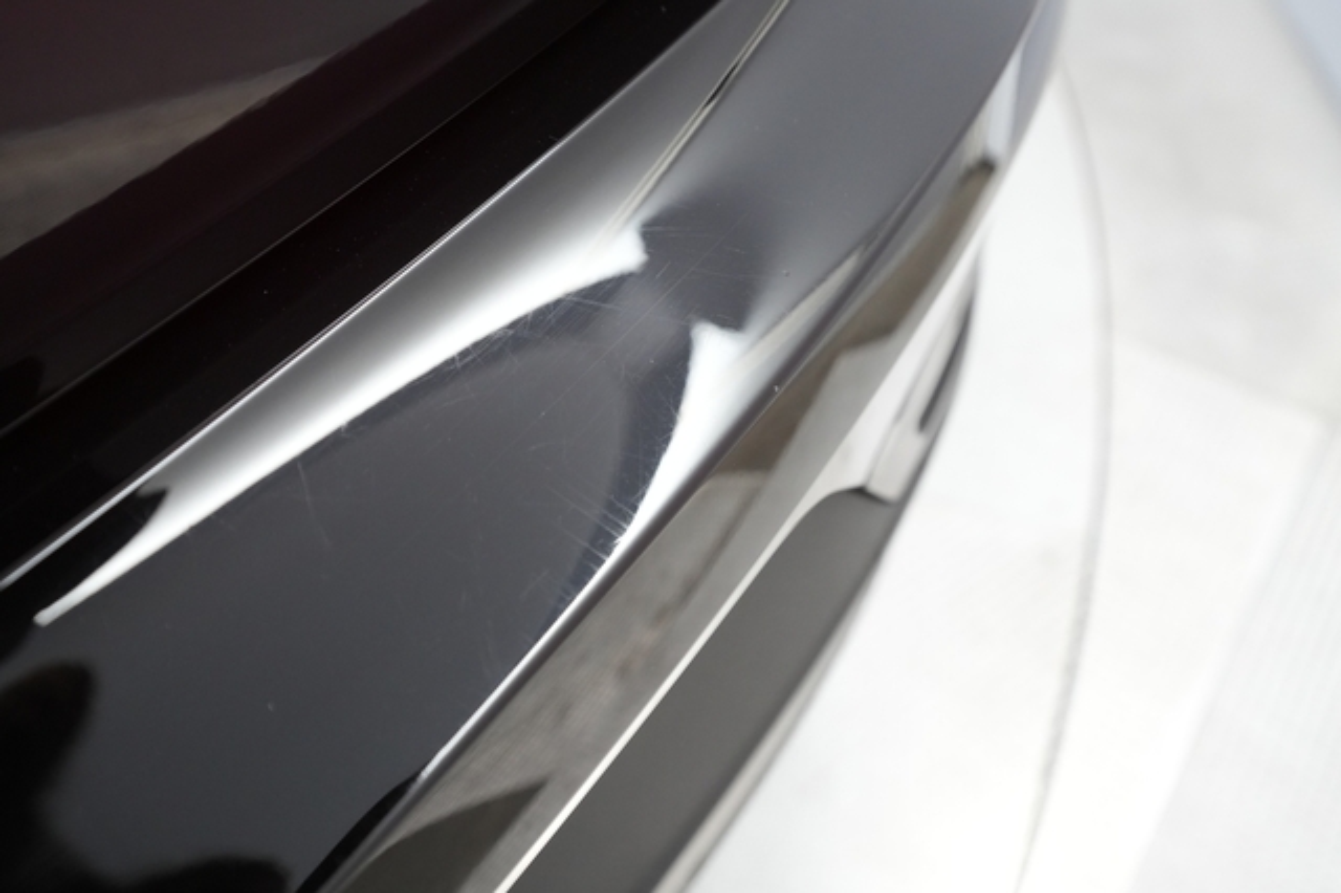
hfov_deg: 65.5
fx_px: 1042
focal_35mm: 28
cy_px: 446
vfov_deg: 46.4
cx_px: 670
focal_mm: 28
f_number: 4.5
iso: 4000
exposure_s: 1/100
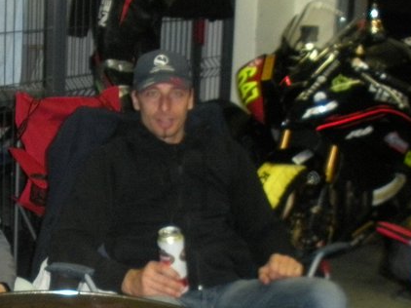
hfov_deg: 23.2
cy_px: 252
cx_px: 80
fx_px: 985
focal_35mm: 83
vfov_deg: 17.6
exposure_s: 1/60
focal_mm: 6.3
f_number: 3.5
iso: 400
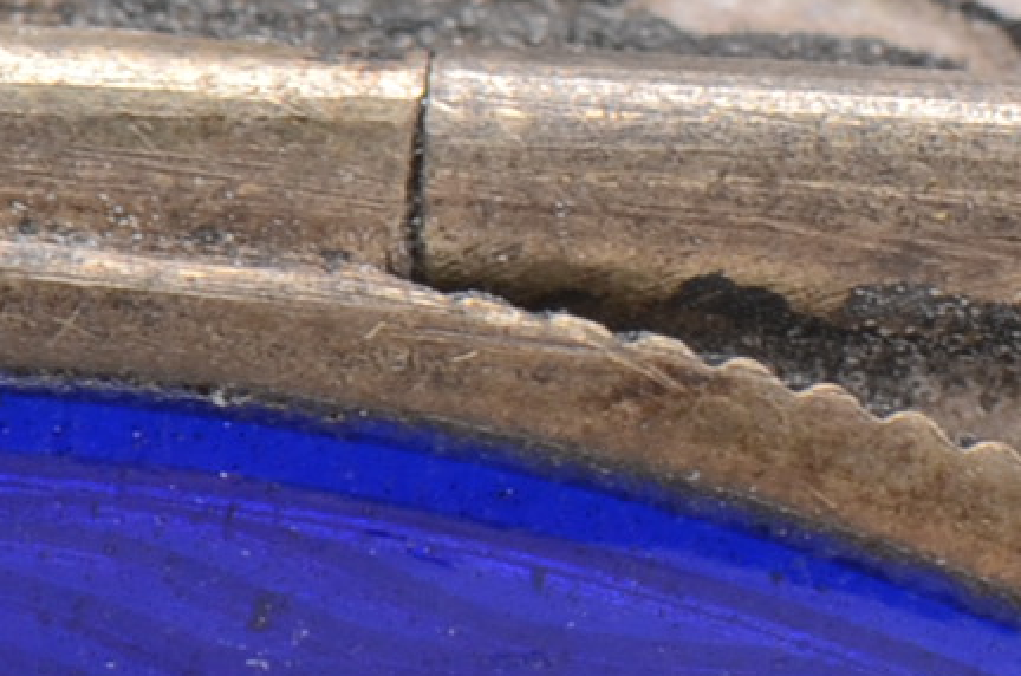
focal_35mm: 728
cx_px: 1607
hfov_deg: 2.8
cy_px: 388
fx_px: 20597
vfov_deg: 1.9
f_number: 14
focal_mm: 85
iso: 200
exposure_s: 1/125
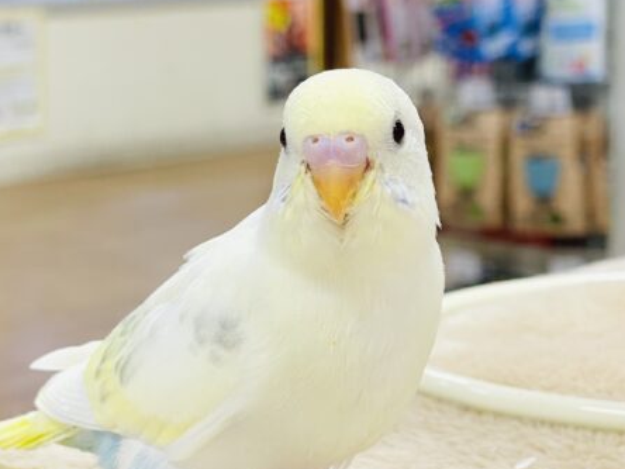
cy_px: 332
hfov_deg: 25.9
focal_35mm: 75
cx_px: 246
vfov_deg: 19.5
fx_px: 1354
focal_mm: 6
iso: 100
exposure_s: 1/99
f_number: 2
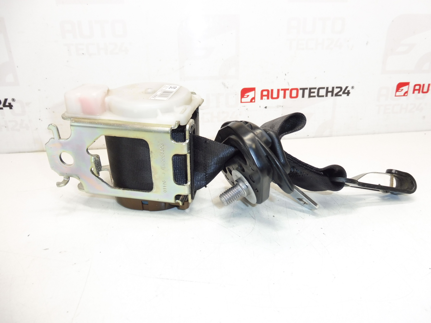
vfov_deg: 56.8
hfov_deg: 71.6
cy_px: 162
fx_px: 299
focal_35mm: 24
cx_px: 216
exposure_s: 1/60
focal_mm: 4.3
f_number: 3.5
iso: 200
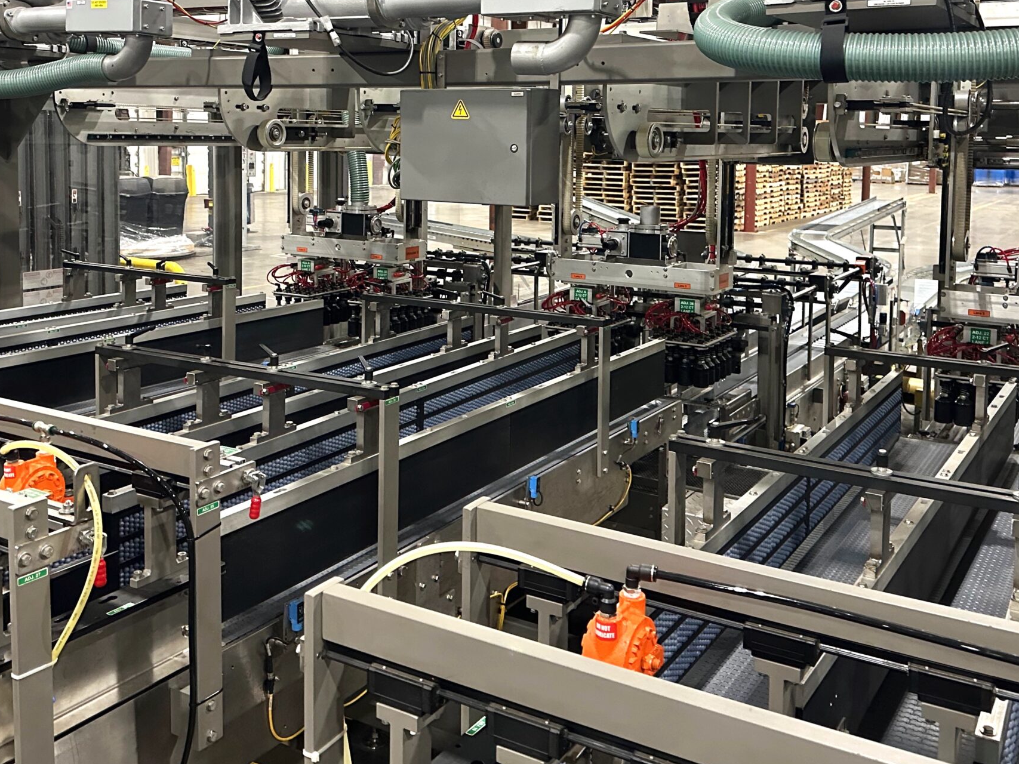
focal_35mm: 36
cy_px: 204
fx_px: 1060
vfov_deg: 38.8
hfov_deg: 51.4
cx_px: 509
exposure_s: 1/60
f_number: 1.78
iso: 640
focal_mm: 6.86
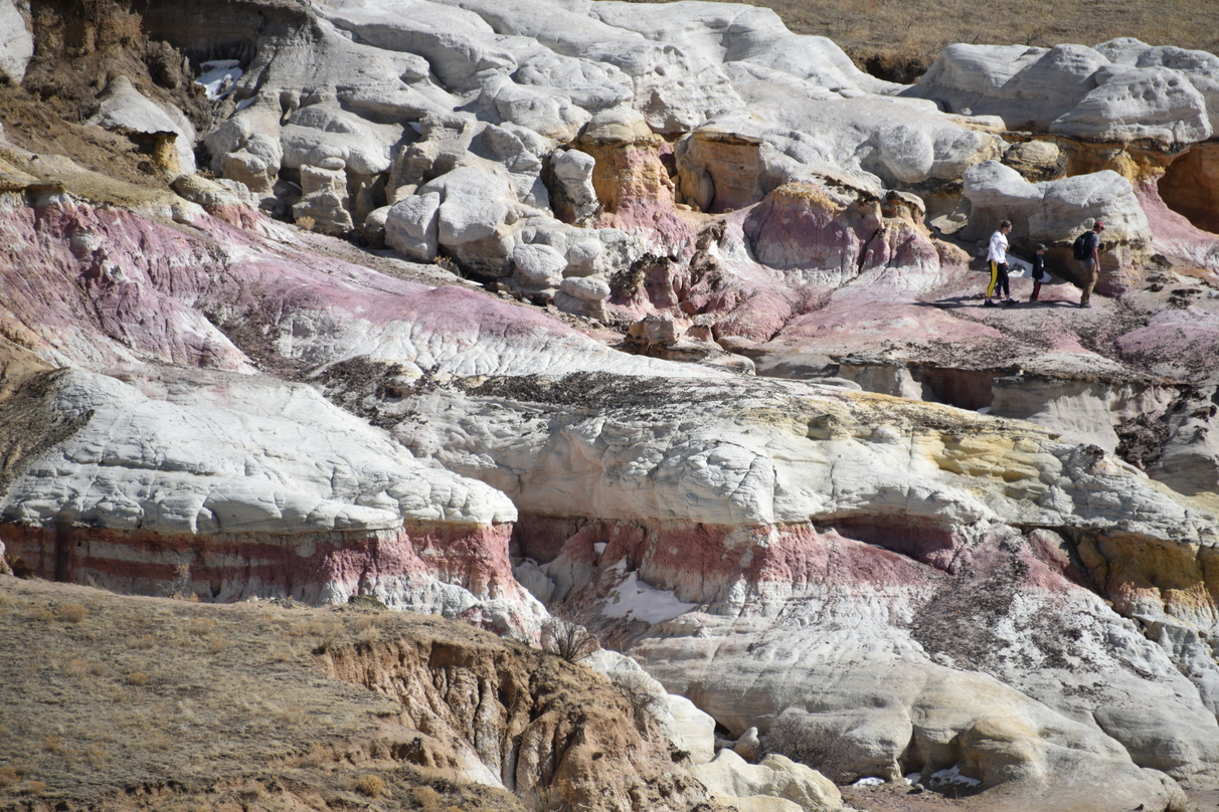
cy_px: 414
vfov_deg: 4.3
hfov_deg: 6.5
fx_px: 10733
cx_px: 642
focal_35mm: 317
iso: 100
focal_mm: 300
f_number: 6.3
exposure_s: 1/640
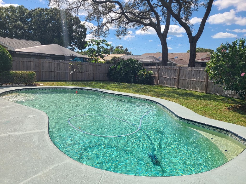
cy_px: 92
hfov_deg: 67.3
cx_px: 123
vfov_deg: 53.1
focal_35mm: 26
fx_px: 185
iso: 40
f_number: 1.8
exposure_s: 1/2686
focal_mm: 5.4
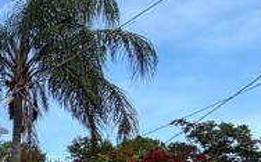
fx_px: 575
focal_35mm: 81
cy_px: 273
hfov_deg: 14.0
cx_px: -408
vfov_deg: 14.5
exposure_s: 1/770
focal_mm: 2.22
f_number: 2.2
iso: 40
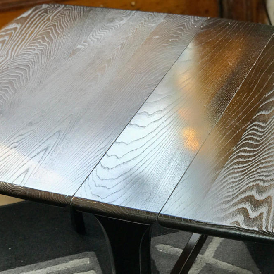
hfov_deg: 15.2
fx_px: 1021
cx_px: 190
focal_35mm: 114
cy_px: 159
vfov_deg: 15.3
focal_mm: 6.6
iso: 20
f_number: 2.8
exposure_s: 1/100
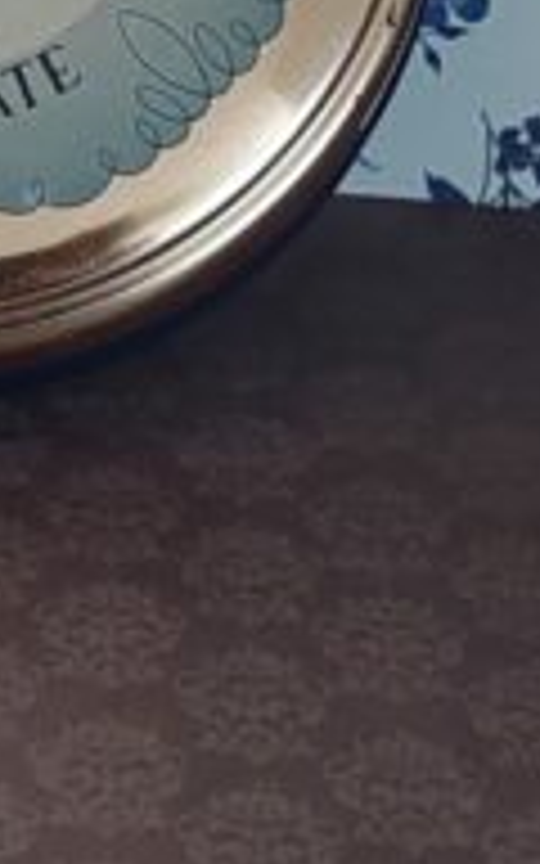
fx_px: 1248
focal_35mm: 53
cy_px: -14
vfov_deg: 34.5
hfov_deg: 22.7
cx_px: -81
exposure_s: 1/50
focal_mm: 5.23
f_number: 1.8
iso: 500
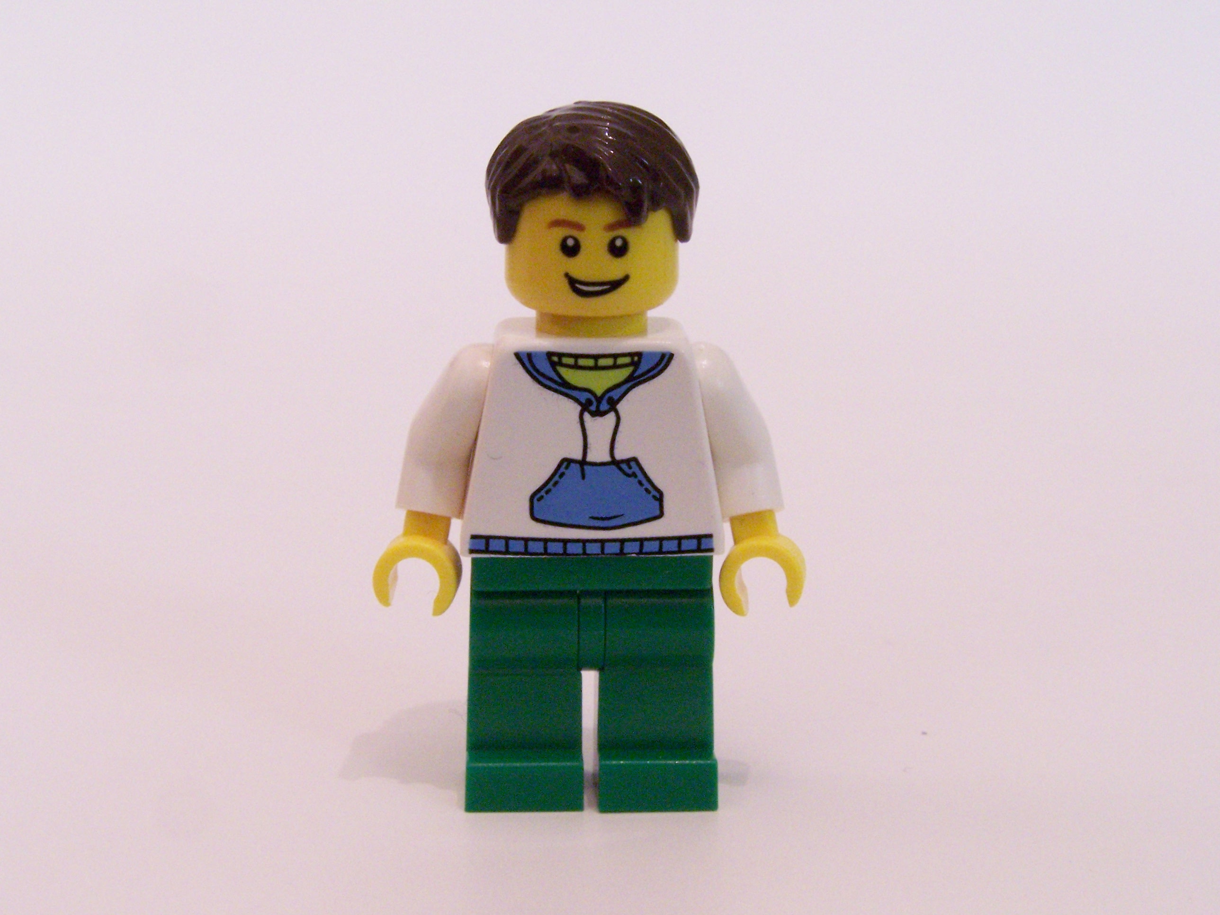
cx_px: 610
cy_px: 458
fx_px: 2079
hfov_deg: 32.7
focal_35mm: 59
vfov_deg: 24.8
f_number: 8
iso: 400
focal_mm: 9.8
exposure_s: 1/4
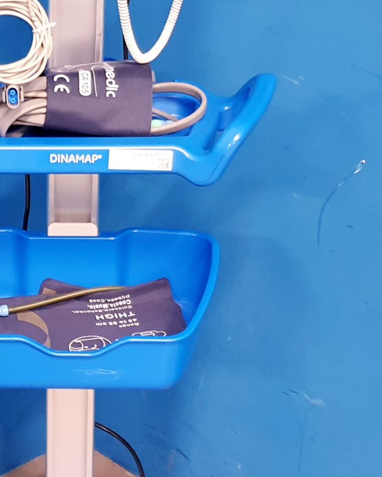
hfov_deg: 18.0
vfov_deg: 23.0
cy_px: 267
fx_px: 1173
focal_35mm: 83
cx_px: 0
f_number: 1.5
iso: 250
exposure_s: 1/11
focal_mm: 4.3
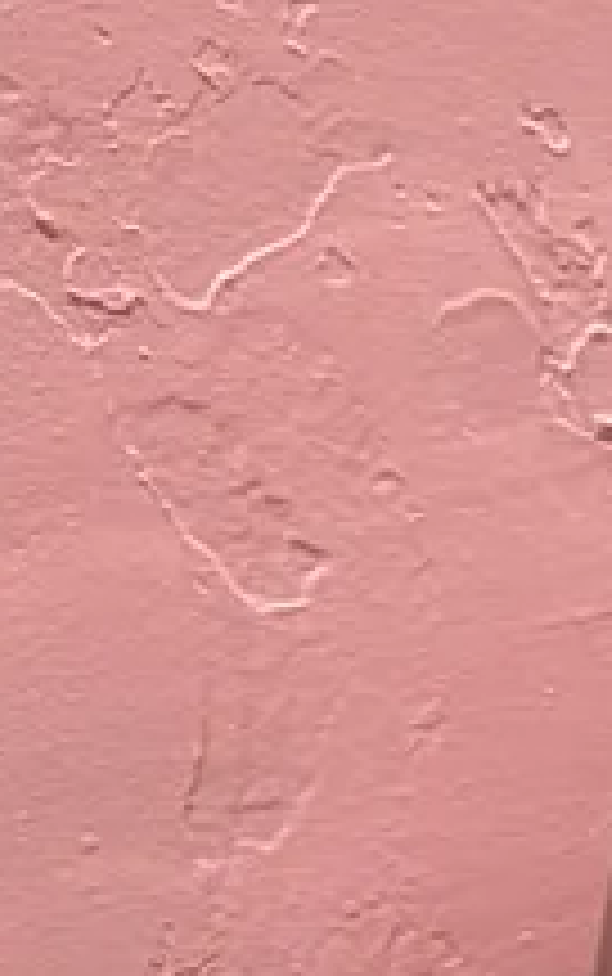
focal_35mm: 158
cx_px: 2149
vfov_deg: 13.1
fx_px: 4208
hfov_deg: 7.0
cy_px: 967
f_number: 1.78
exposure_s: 1/60
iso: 400
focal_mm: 6.76
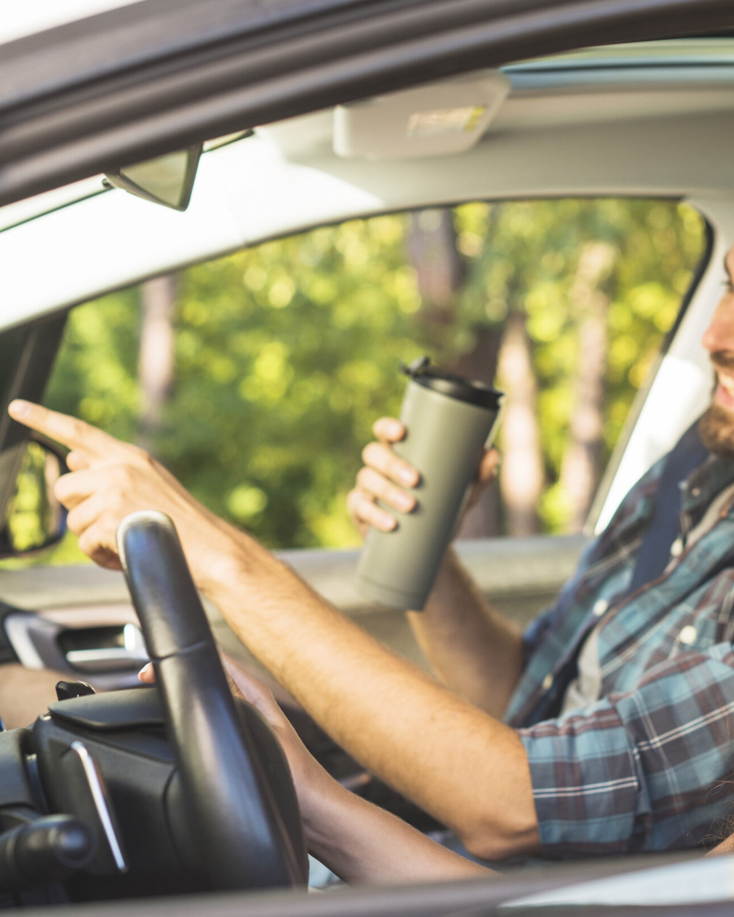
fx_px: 2010
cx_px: 549
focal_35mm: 74
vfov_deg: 25.7
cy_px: 449
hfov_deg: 20.5
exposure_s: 1/200
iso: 250
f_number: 3.5
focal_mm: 50
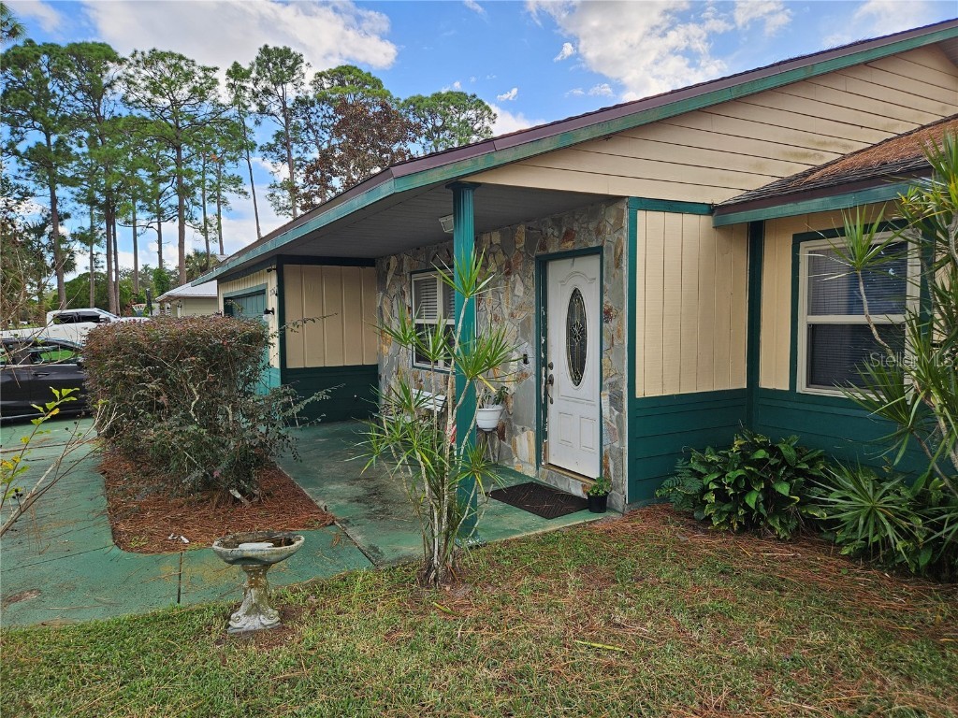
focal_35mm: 23
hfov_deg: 73.9
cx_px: 479
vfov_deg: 58.9
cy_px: 359
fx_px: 637
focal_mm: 5.4
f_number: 1.8
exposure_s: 1/350
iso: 25
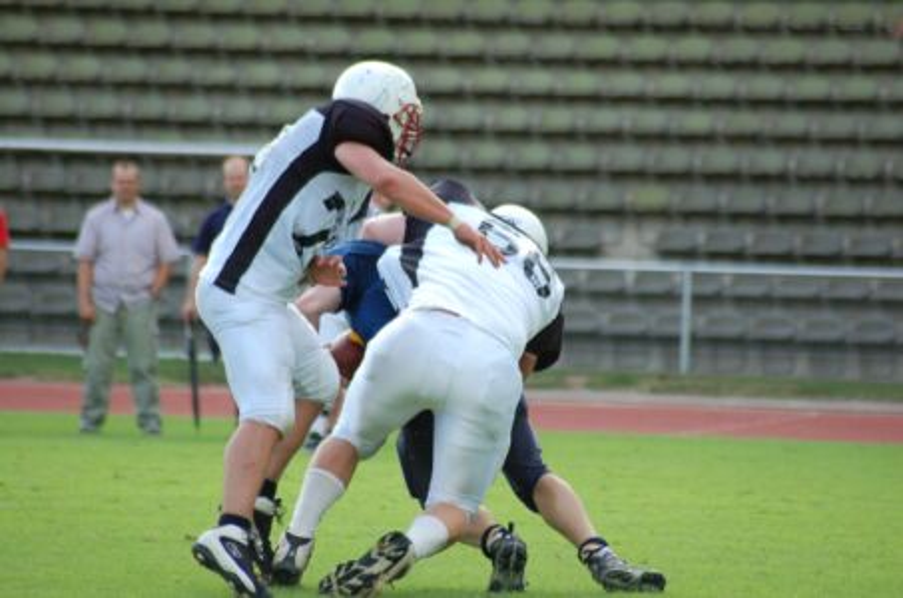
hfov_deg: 5.7
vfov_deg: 3.8
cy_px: 299
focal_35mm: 360
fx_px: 9011
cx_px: 452
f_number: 5.3
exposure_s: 1/500
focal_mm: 240
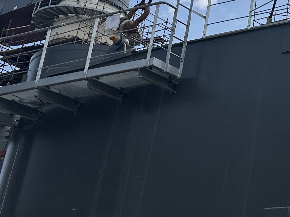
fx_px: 721
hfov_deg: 21.0
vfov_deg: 16.9
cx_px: 363
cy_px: 9
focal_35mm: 86
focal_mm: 6.86
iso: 80
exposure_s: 1/8929
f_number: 1.78
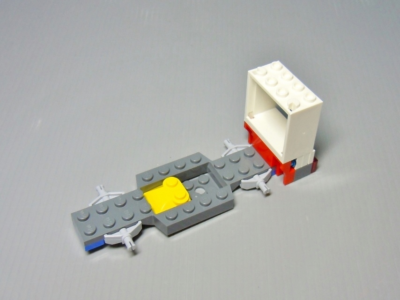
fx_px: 347
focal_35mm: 30
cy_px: 150
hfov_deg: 60.0
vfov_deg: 46.8
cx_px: 200
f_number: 3.5
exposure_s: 1/30
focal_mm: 5.4
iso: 200
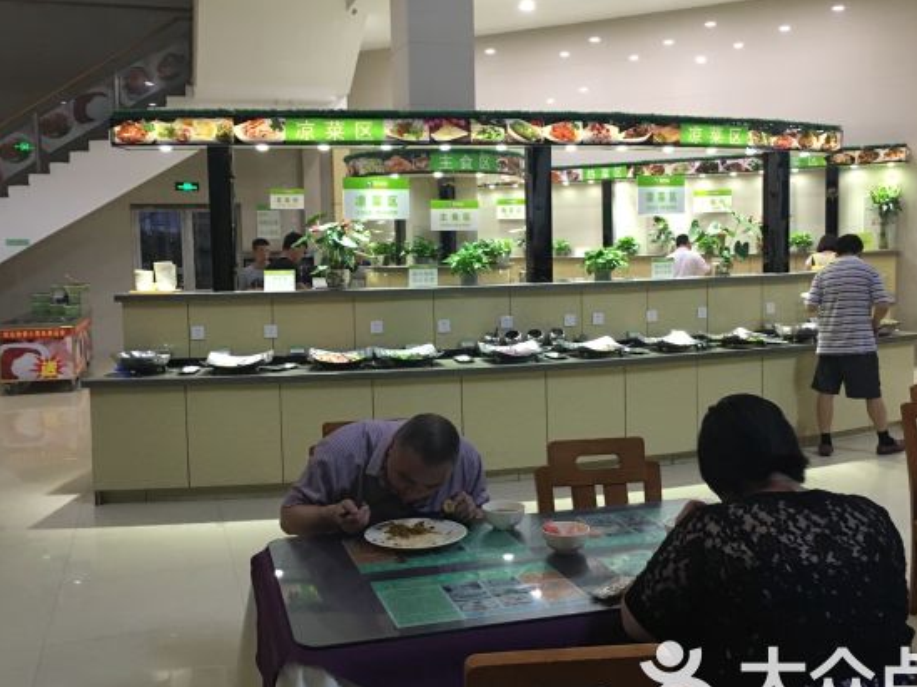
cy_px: 328
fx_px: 980
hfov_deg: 50.2
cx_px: 474
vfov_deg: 38.6
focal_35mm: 37
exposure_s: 1/33
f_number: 2.2
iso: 200
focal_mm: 4.15
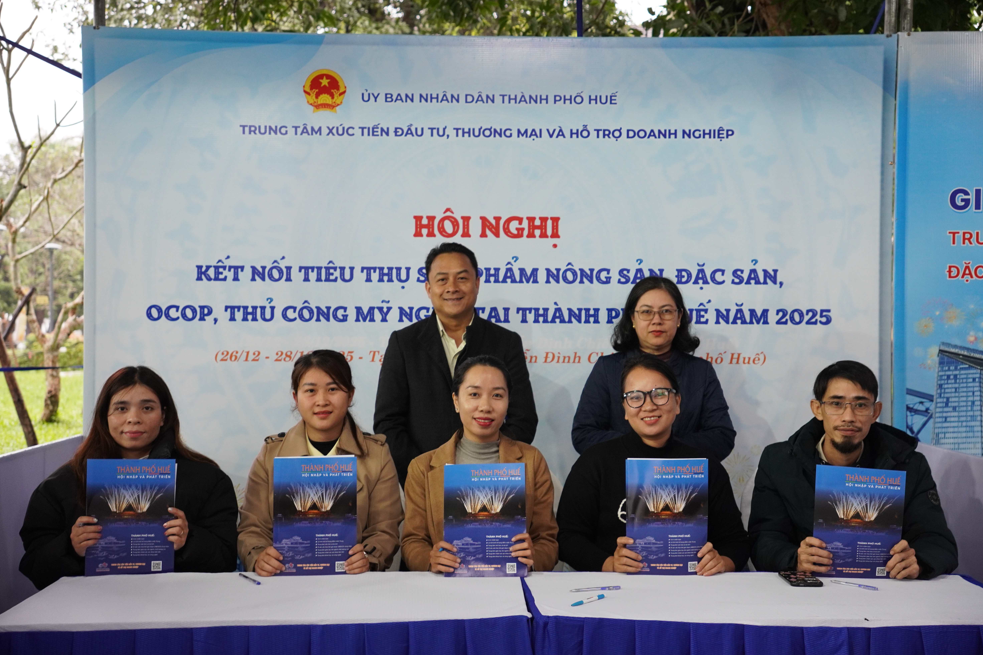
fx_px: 1359
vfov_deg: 27.1
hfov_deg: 39.8
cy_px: 331
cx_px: 496
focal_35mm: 50
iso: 800
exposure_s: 1/60
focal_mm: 32.5
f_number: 3.5
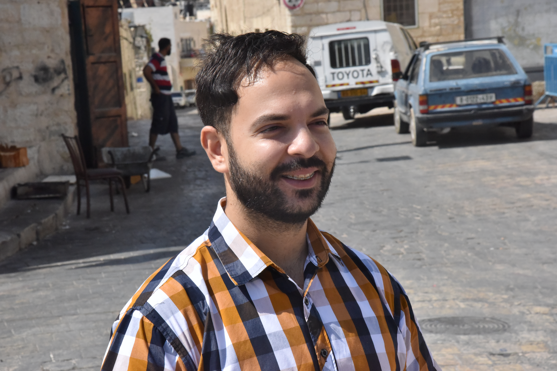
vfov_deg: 14.0
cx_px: 278
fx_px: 1516
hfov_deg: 20.8
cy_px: 186
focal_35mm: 98
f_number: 20
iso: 2500
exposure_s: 1/1600
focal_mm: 98
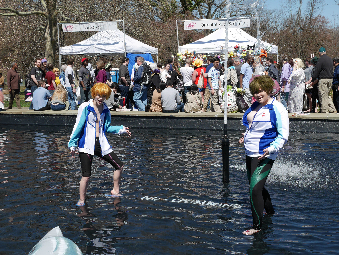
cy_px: 134
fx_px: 490
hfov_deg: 38.1
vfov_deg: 29.1
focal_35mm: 50
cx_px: 186
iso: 200
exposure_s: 1/800
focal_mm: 22
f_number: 6.3
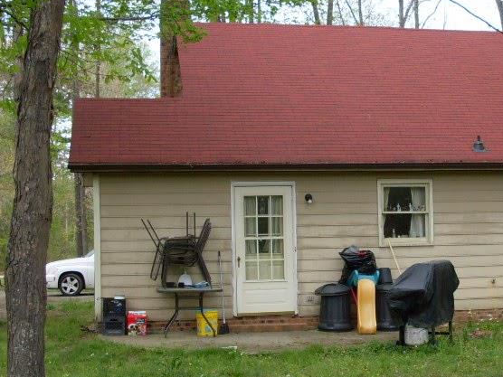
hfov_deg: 27.2
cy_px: 195
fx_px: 1017
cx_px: 405
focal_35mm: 70
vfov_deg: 21.0
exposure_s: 1/350
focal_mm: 6.3
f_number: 2.8
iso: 80
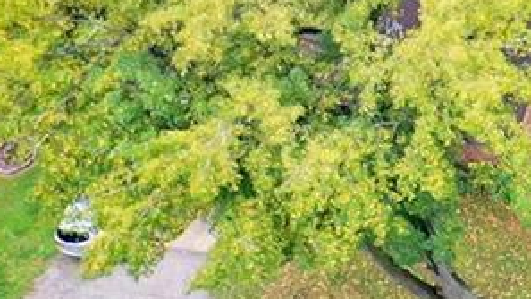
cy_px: -227
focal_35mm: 158
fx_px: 2224
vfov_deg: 7.5
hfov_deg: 10.9
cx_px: 1378
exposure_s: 1/50
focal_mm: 10.26
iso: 100
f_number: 3.2
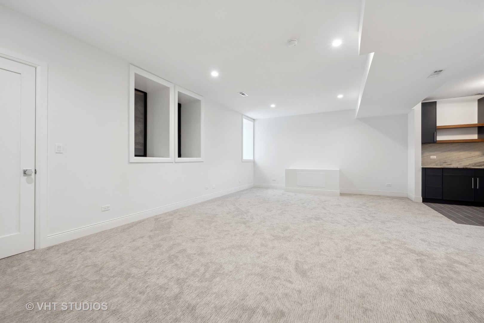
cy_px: 162
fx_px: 188
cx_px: 242
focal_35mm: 14
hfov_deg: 104.3
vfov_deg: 81.2
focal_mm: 14
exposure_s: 1/8
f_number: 9.5
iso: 200
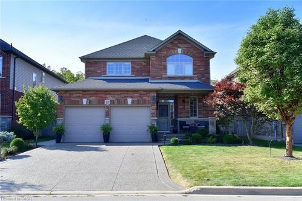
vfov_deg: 41.1
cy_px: 100
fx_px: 268
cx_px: 151
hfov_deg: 58.7
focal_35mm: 32
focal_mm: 32
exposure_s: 1/500
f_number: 11
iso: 500
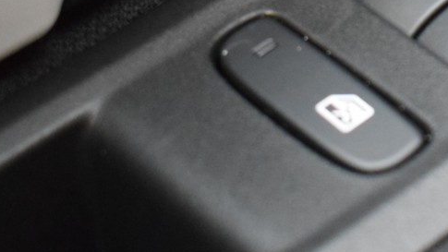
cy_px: -110
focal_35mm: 151
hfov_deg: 13.6
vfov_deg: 7.9
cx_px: 624
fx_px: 1790
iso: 3200
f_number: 4.2
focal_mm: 31
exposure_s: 1/30
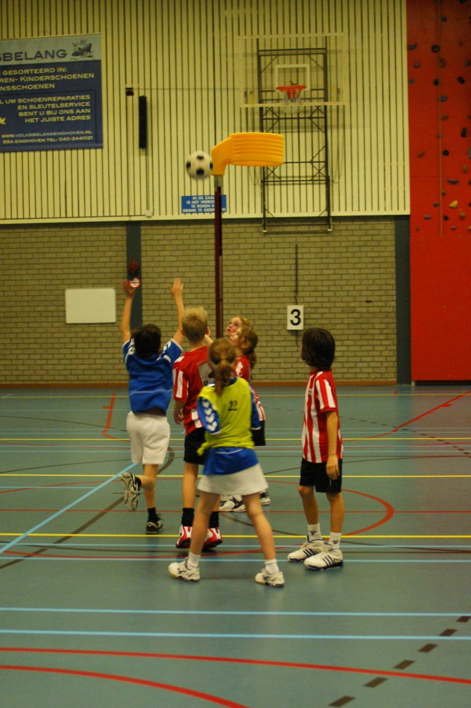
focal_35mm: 42
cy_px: 354
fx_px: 826
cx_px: 236
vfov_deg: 46.4
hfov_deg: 31.8
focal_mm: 28
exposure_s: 1/100
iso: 800
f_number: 2.8
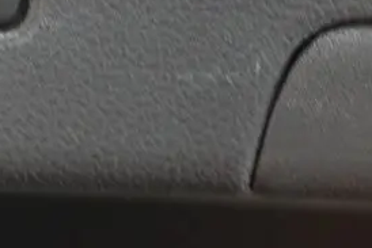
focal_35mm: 459
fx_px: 4745
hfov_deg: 4.5
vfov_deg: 3.0
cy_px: -89
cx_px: -170
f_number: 5.6
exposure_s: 1/15
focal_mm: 82
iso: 6400
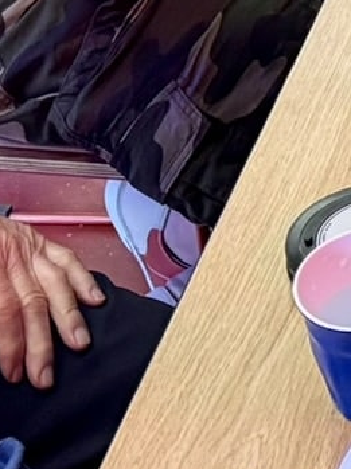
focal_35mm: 141
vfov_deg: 12.5
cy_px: -441
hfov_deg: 9.4
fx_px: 1910
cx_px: 847
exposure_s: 1/50
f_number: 1.78
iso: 320
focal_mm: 6.76
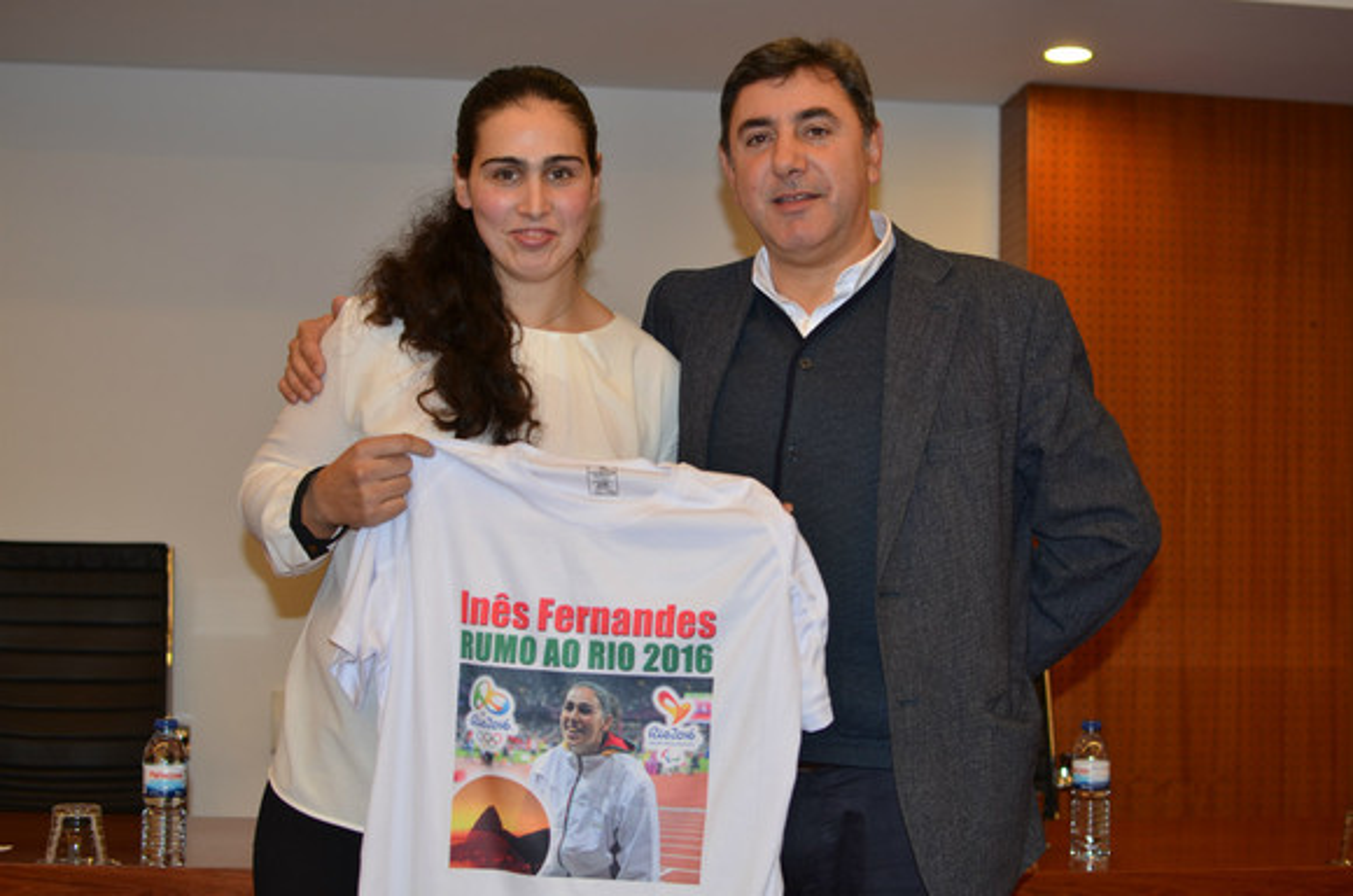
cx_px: 676
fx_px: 1969
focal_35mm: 52
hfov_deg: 37.9
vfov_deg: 25.6
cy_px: 448
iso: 200
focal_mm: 35
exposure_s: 1/60
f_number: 3.5
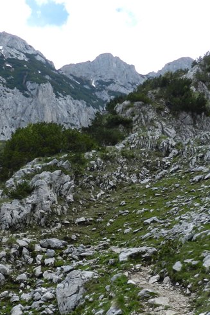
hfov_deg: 26.5
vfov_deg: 38.5
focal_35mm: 50
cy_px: 239
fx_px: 437
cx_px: 41
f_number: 4
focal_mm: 4
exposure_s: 1/640
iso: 160
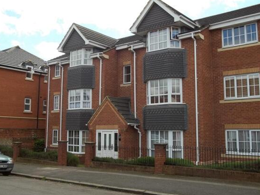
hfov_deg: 49.0
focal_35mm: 38
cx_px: 124
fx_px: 285
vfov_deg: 37.7
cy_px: 97
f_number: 3.1
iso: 64
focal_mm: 6.5
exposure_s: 1/400
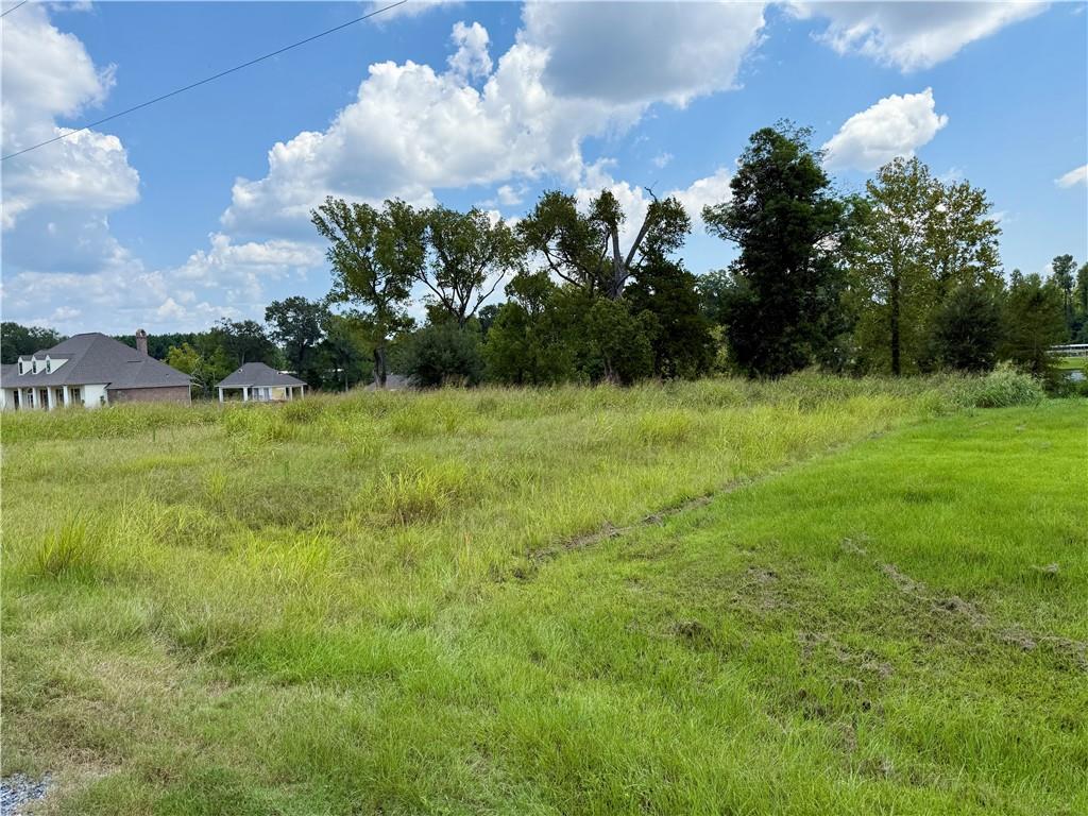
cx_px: 544
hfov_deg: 71.6
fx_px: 754
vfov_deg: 56.8
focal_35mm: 24
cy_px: 408
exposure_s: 1/3425
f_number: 1.78
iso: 80
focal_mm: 6.76
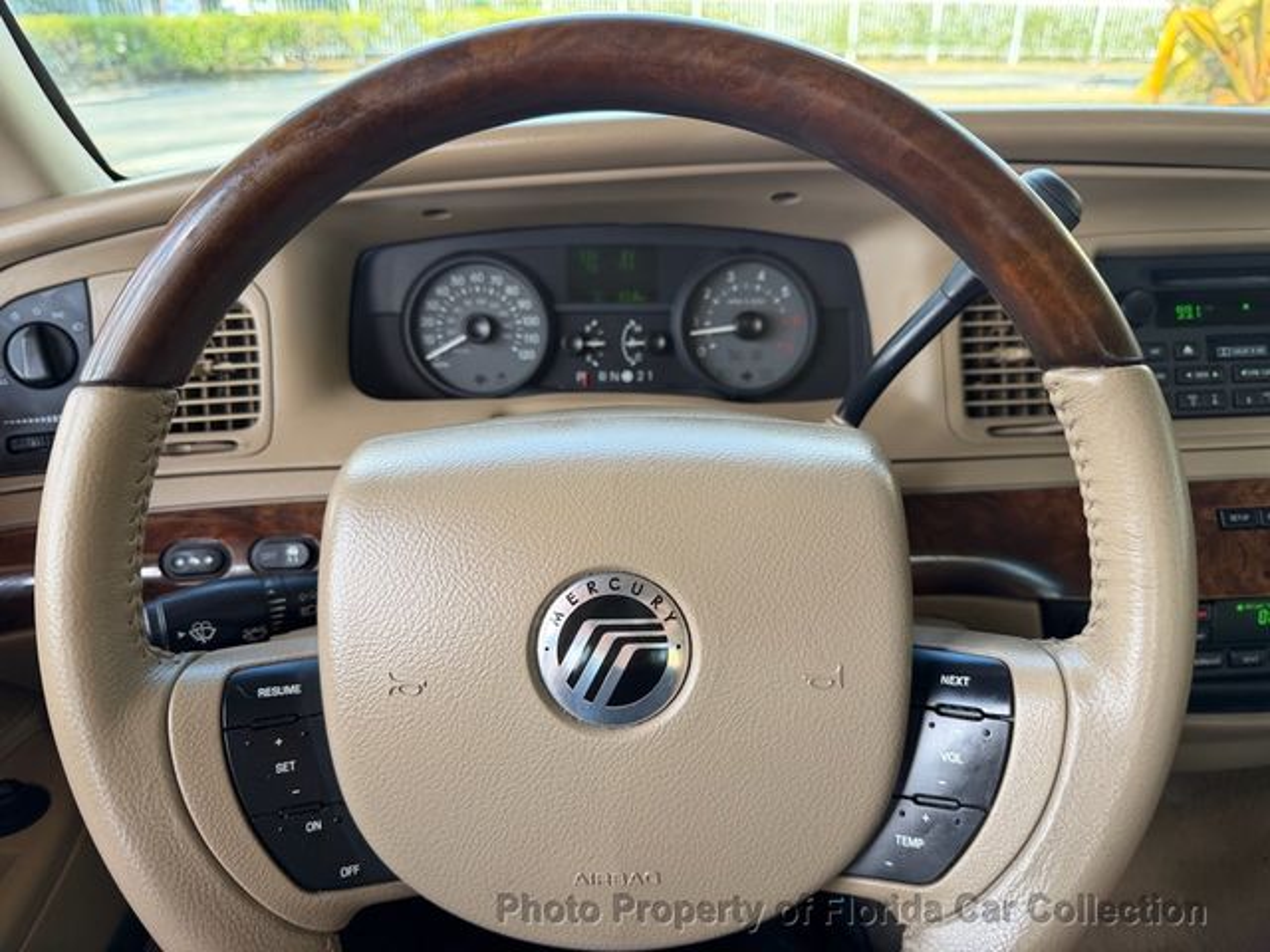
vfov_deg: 56.8
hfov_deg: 71.6
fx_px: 881
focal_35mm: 24
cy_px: 476
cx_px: 635
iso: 80
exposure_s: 1/174
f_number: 1.78
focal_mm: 6.76
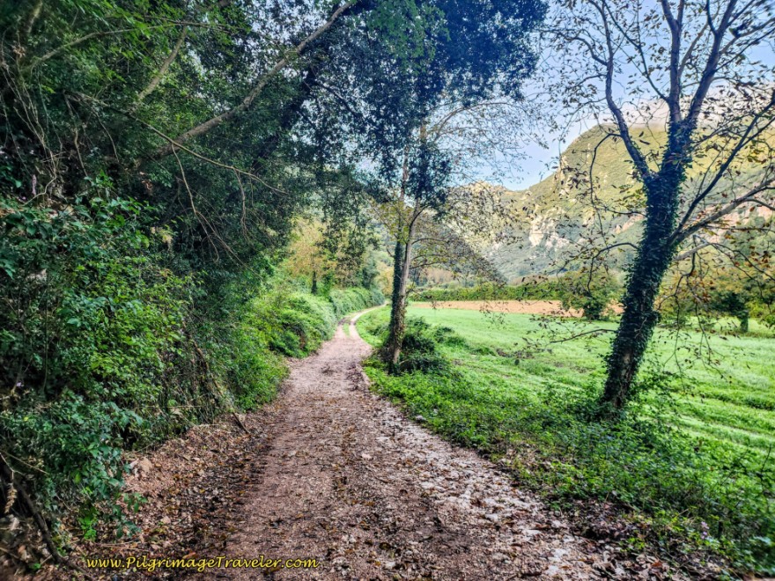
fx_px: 515
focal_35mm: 23
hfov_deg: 73.9
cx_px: 388
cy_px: 290
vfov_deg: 58.9
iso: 80
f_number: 1.8
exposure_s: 1/180
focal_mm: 6.4
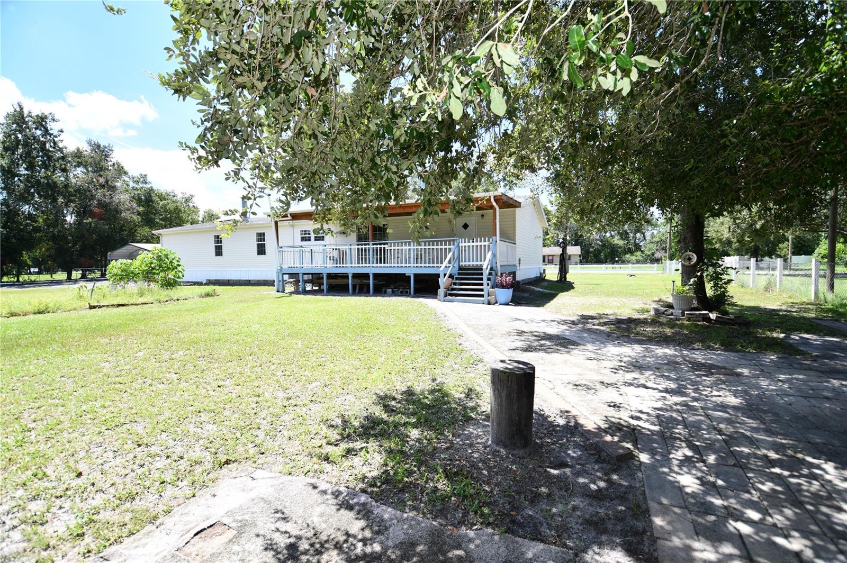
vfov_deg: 77.2
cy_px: 282
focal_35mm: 15
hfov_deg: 100.4
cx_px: 424
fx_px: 353
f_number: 4
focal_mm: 10
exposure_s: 1/250
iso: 64
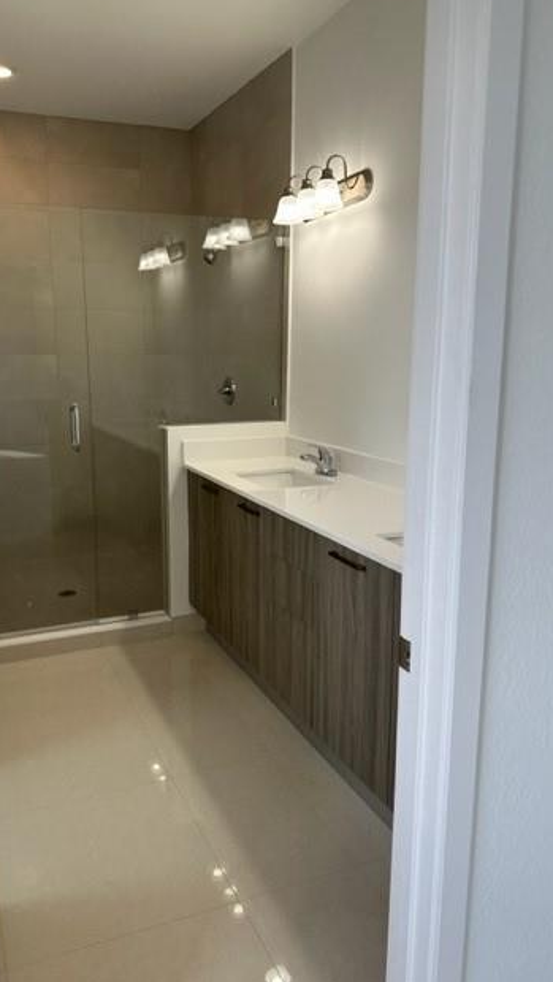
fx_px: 703
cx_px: 214
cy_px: 481
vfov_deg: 69.8
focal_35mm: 27
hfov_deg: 42.6
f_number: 1.78
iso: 80
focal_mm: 6.86
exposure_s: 1/232
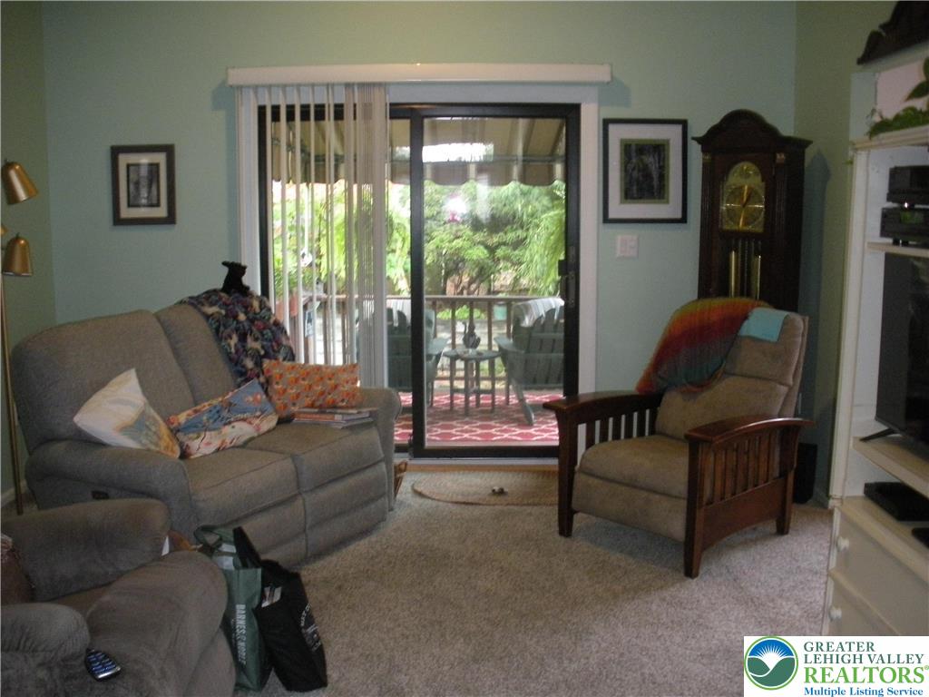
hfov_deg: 52.6
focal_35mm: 35
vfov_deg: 40.7
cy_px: 348
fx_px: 939
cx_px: 464
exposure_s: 1/30
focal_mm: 6.3
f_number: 3.5
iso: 400
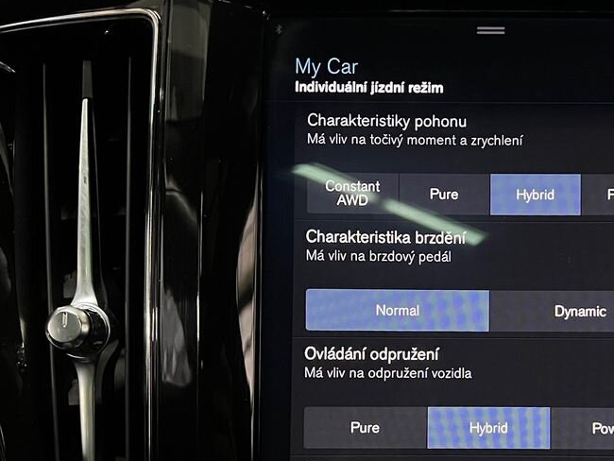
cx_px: 499
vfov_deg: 29.7
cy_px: 362
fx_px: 852
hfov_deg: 38.1
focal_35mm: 48
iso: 640
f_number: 1.5
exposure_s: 1/30
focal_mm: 5.7
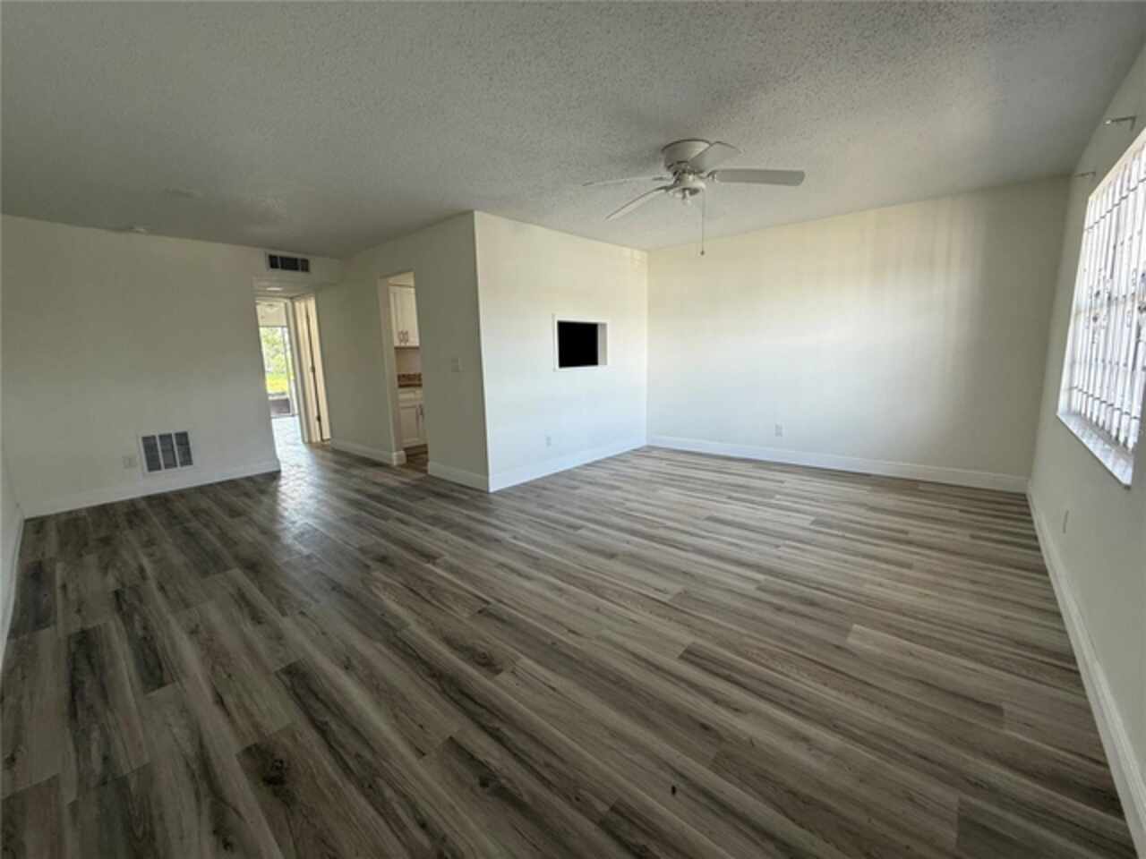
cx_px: 573
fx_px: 463
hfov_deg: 102.1
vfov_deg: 85.7
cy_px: 430
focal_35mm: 14
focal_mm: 2.22
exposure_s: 1/99
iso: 125
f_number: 2.2
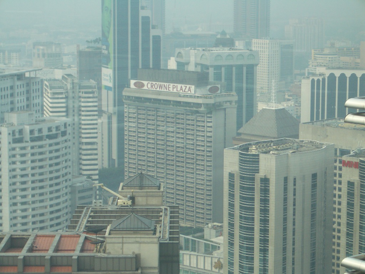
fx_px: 1107
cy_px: 137
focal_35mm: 105
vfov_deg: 14.1
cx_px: 182
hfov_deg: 18.7
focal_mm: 17.4
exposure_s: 1/400
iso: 100
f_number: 4.8
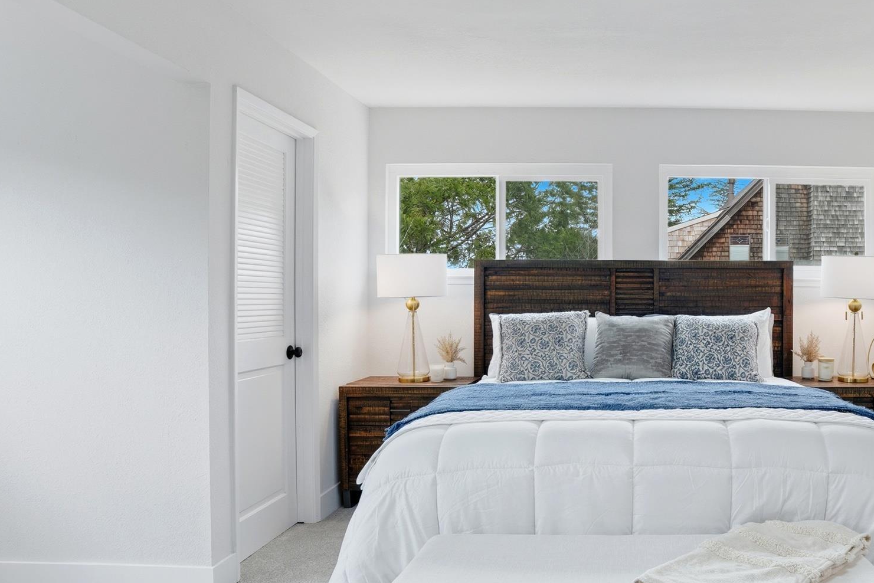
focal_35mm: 27
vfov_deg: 47.9
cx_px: 636
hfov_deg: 64.1
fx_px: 656
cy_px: 306
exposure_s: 1/200
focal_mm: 16
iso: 250
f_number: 9
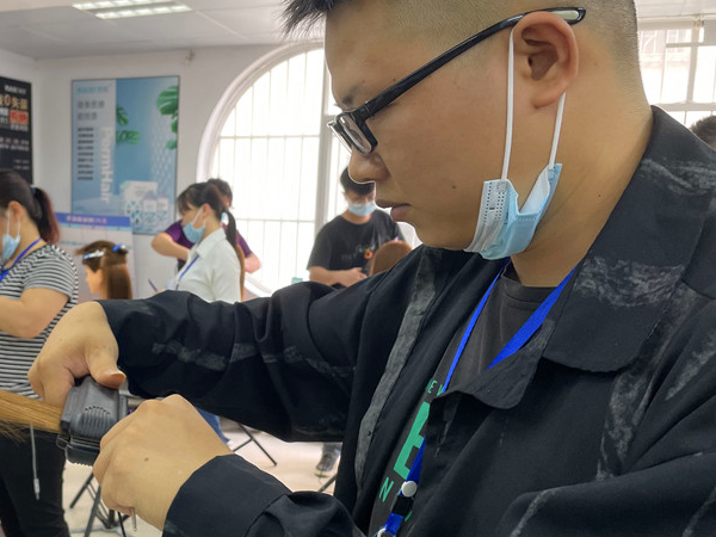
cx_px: 187
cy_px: 356
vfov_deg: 36.5
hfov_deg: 46.3
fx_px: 807
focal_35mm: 39
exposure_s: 1/50
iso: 100
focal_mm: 4.2
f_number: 1.6
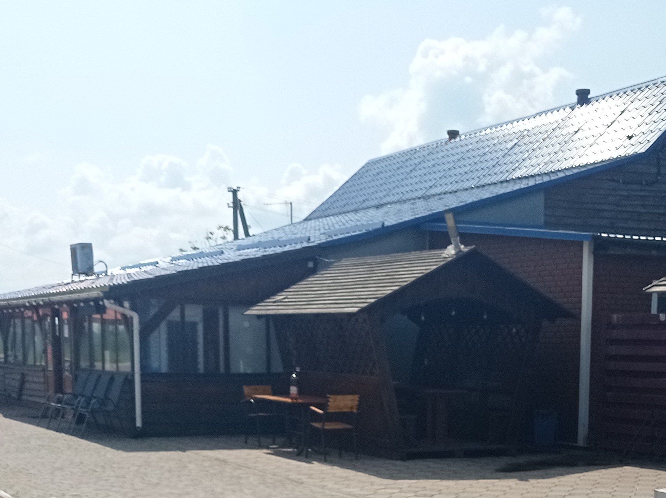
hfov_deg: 30.2
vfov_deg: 22.0
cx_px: 385
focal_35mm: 64
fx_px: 1230
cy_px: 506
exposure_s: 1/5618
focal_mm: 4.74
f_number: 1.79
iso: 101
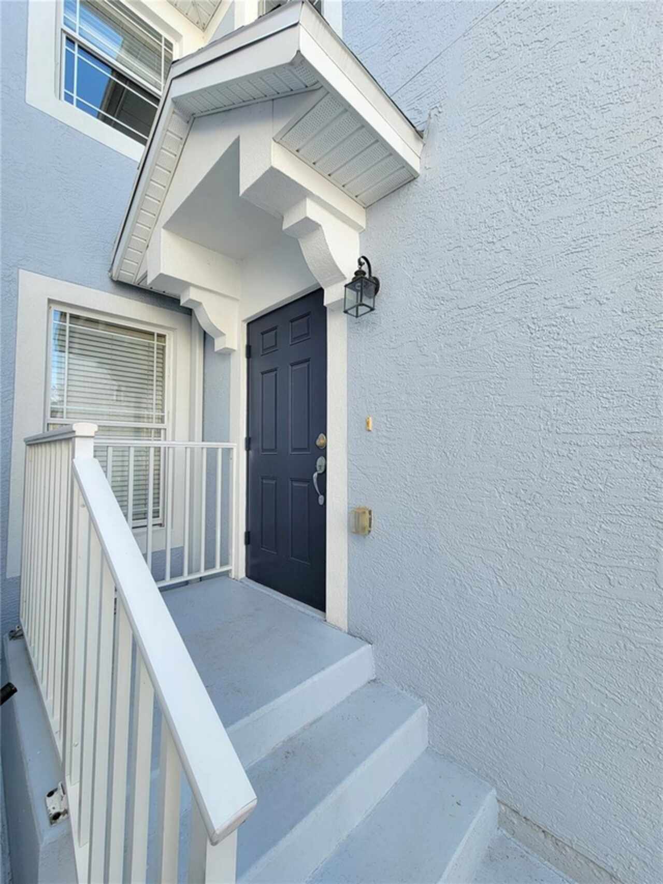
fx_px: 332
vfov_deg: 106.2
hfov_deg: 89.9
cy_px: 442
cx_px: 332
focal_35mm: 13
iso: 50
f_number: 2.2
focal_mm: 2.2
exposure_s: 1/222
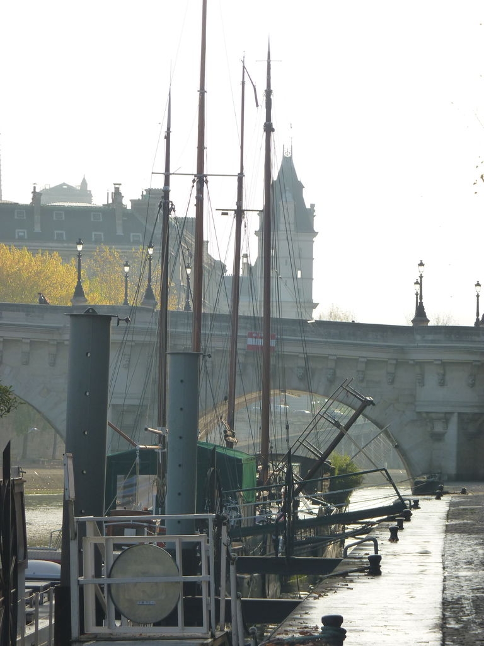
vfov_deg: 11.0
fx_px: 3356
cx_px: 242
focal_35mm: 180
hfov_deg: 8.2
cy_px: 323
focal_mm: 32
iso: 125
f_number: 4
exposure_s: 1/250
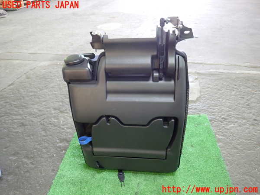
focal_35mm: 25
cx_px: 130
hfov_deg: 69.4
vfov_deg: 54.9
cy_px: 98
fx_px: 188
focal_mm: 4.5
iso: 400
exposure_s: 1/30
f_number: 2
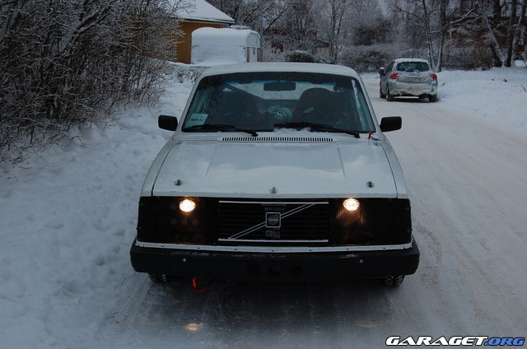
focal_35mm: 51
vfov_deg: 26.4
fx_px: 745
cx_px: 264
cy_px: 174
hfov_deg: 39.0
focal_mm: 34
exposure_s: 1/125
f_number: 5.6
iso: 360
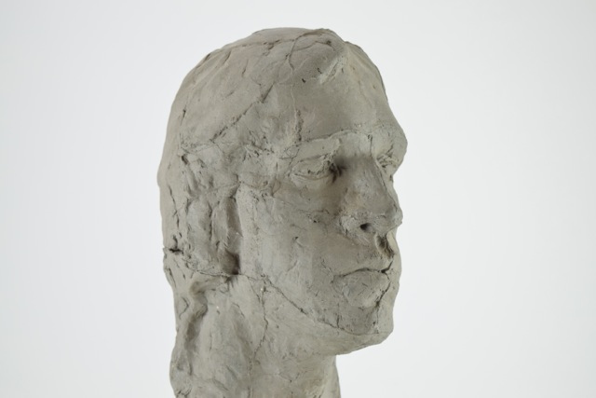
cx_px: 298
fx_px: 1192
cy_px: 199
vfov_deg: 18.9
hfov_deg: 28.1
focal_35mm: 72
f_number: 6.3
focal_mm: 48
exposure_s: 1/125
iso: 800
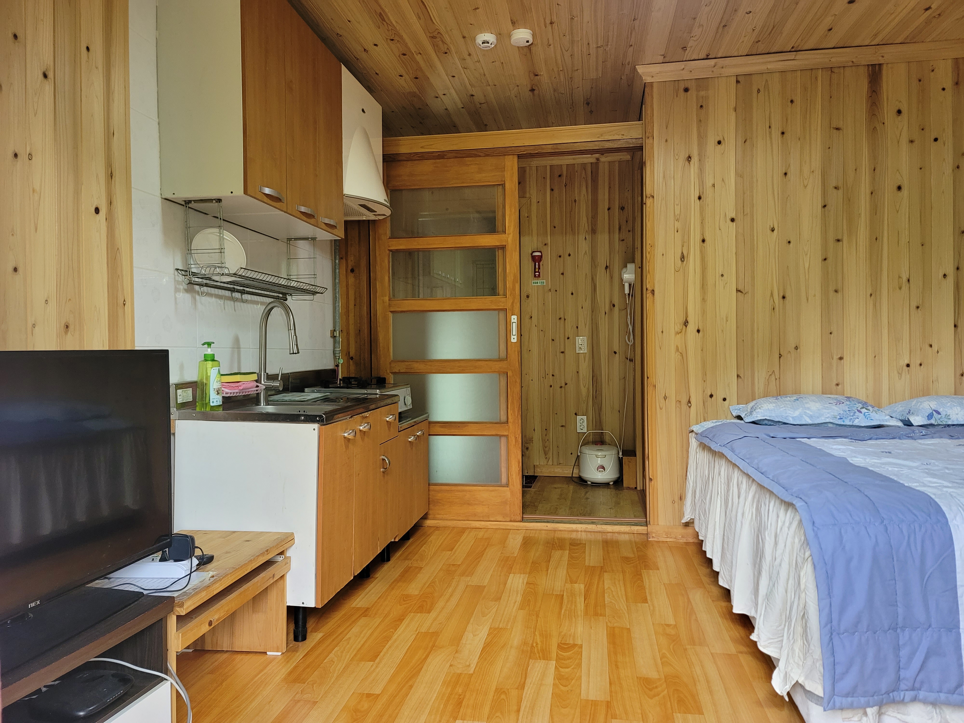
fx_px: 696
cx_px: 482
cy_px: 362
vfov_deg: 54.9
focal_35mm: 25
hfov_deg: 69.4
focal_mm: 7
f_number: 1.8
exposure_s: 1/120
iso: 320
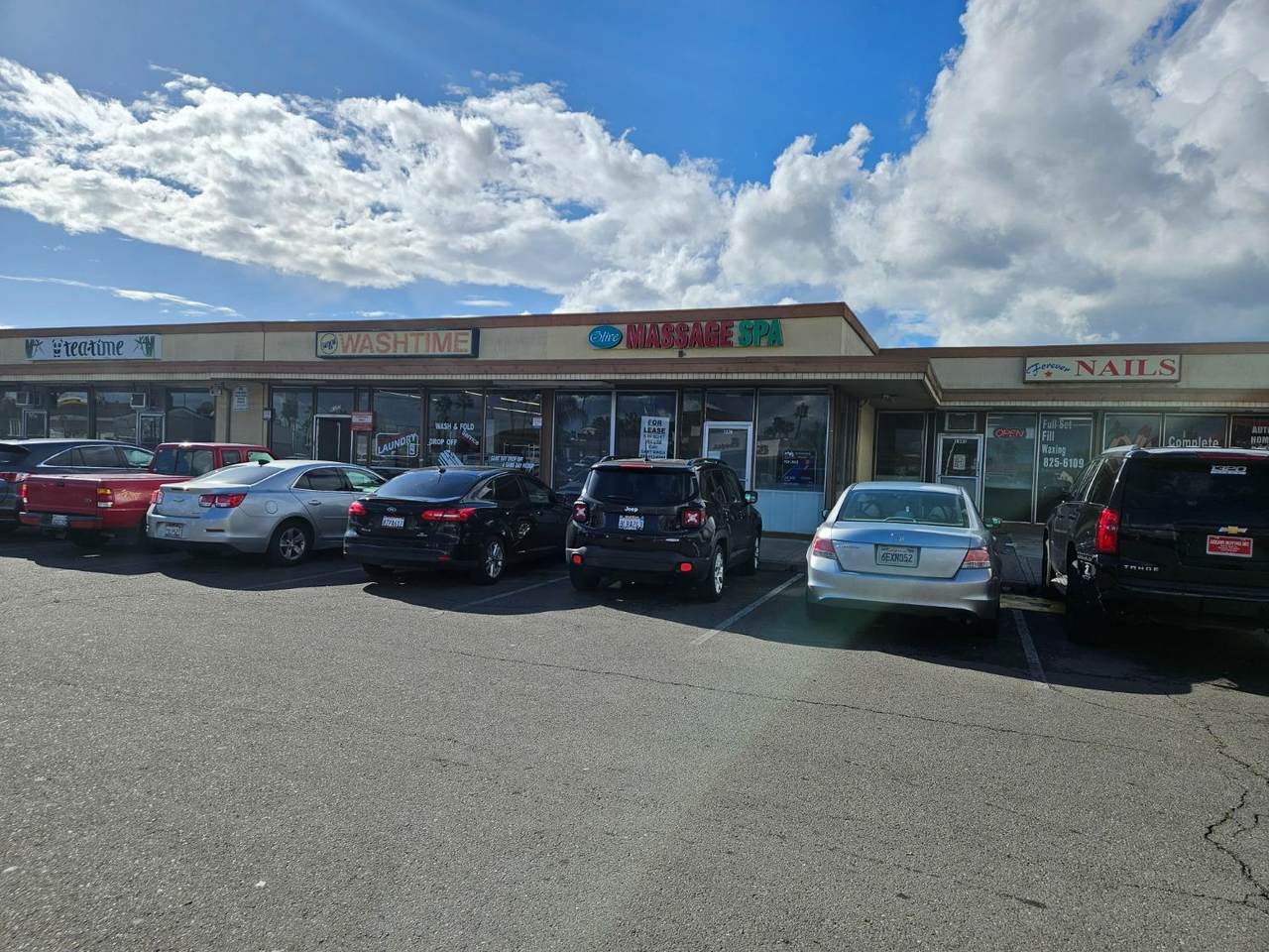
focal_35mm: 23
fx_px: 843
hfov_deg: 73.9
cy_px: 476
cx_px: 634
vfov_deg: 58.9
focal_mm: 5.4
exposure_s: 1/3309
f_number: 1.8
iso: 25
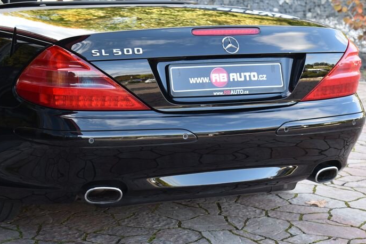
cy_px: 93
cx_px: 113
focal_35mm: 82
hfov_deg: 24.6
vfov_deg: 16.6
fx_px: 834
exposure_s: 1/125
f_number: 5.6
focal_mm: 55
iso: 500
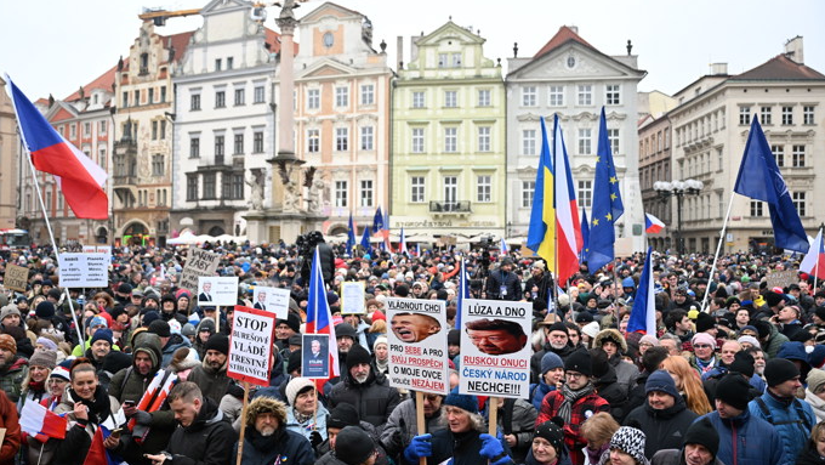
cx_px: 408
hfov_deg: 57.3
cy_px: 226
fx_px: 756
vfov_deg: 34.2
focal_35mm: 35
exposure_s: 1/1600
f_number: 2.8
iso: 1250
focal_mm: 32.5
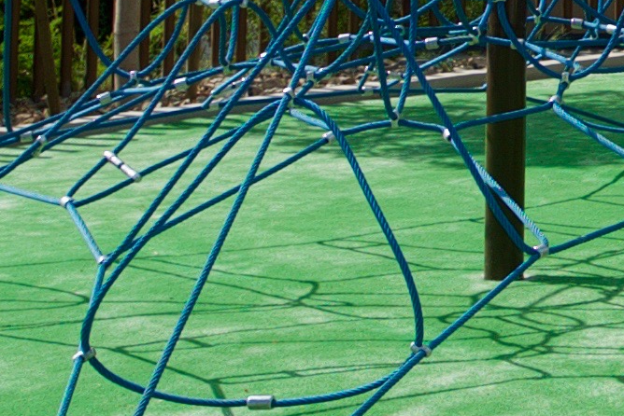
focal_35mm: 146
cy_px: -350
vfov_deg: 9.0
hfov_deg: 12.3
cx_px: 1263
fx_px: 2532
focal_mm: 23
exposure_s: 1/640
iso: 100
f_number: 5.6
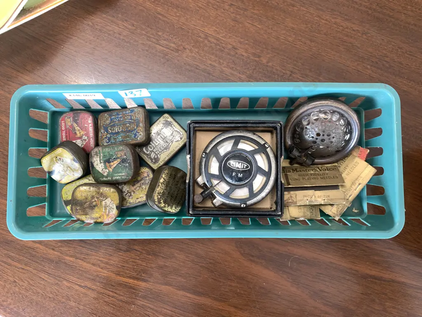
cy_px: 158
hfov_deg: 67.3
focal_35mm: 26
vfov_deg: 53.1
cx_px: 211
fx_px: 317
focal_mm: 4.25
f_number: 1.8
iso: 64
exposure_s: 1/50
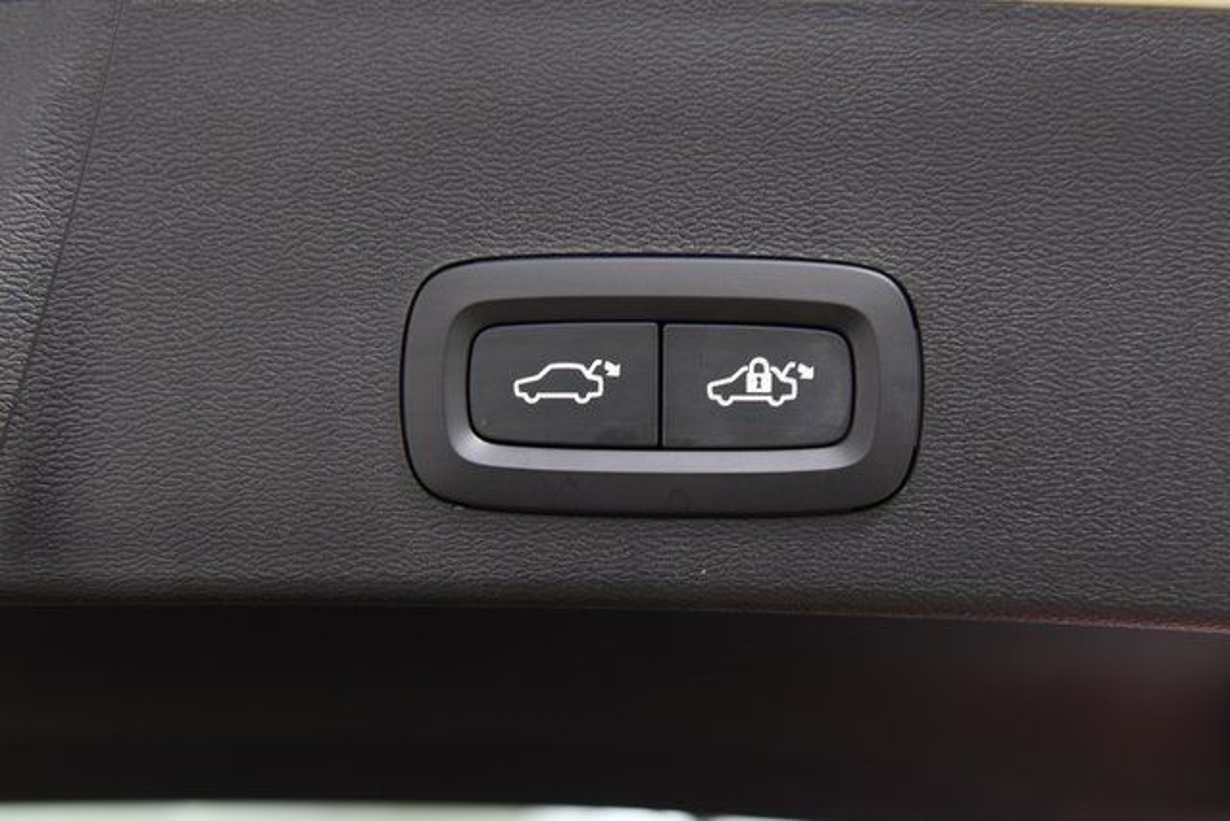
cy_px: 410
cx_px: 615
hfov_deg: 38.9
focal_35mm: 51
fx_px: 1743
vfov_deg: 26.5
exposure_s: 1/15
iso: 1600
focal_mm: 34
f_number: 5
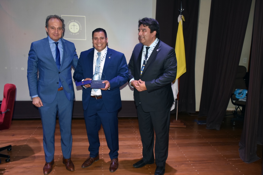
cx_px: 132
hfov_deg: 61.9
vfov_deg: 43.6
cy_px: 88
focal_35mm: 30
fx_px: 219
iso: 400
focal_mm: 20
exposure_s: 1/60
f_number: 4
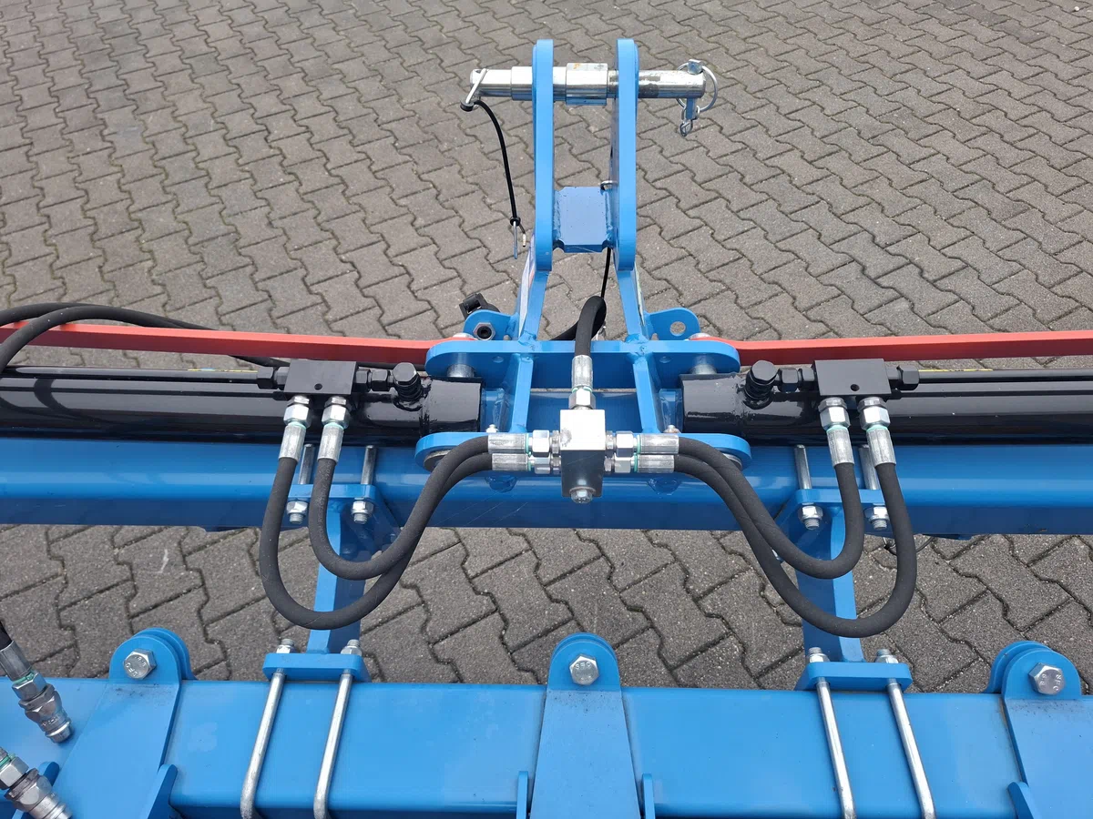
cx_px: 546
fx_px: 726
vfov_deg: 58.9
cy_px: 410
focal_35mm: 23
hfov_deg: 73.9
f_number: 1.8
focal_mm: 5.54
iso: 50
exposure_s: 1/123
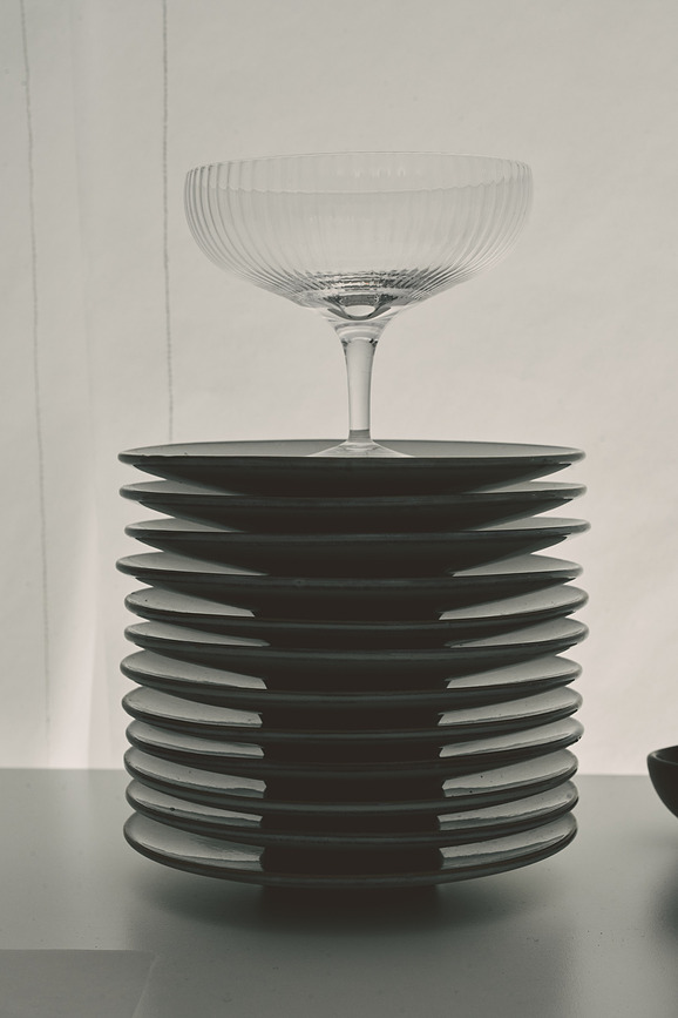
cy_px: 509
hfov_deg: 19.5
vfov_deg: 28.8
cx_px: 339
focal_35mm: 70
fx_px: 1977
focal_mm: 70
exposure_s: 1/250
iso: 1000
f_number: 14
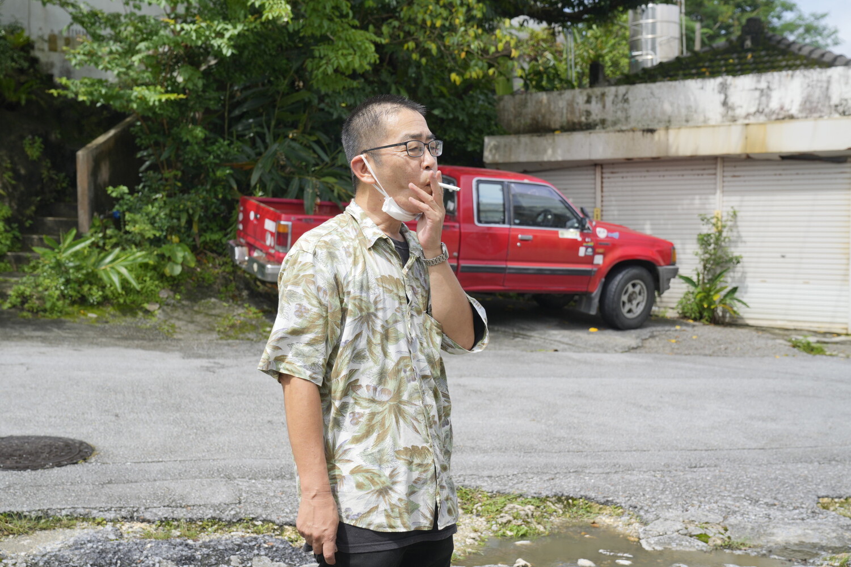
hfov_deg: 46.4
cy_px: 284
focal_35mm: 42
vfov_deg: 31.9
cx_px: 426
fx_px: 993
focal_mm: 42
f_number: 5.6
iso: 100
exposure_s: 1/400
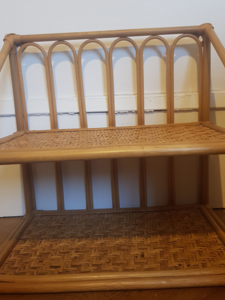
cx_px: 109
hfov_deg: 44.2
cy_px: 143
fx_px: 277
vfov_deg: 56.8
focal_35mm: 32
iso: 200
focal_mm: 4.2
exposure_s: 1/10
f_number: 1.7
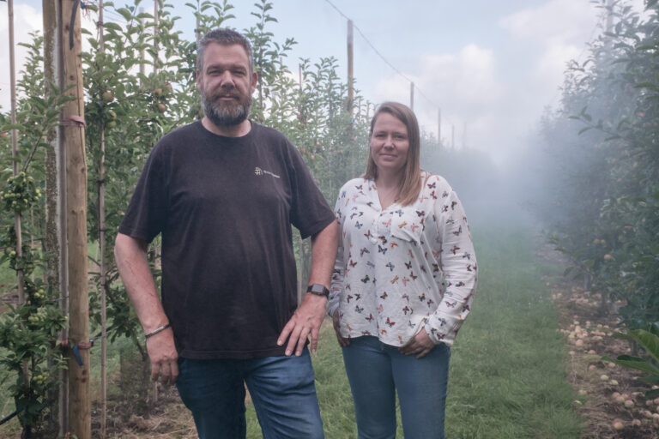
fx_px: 641
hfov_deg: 54.4
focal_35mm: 35
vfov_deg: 37.9
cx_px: 330
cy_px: 220
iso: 400
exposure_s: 1/320
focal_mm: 23.5
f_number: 7.1
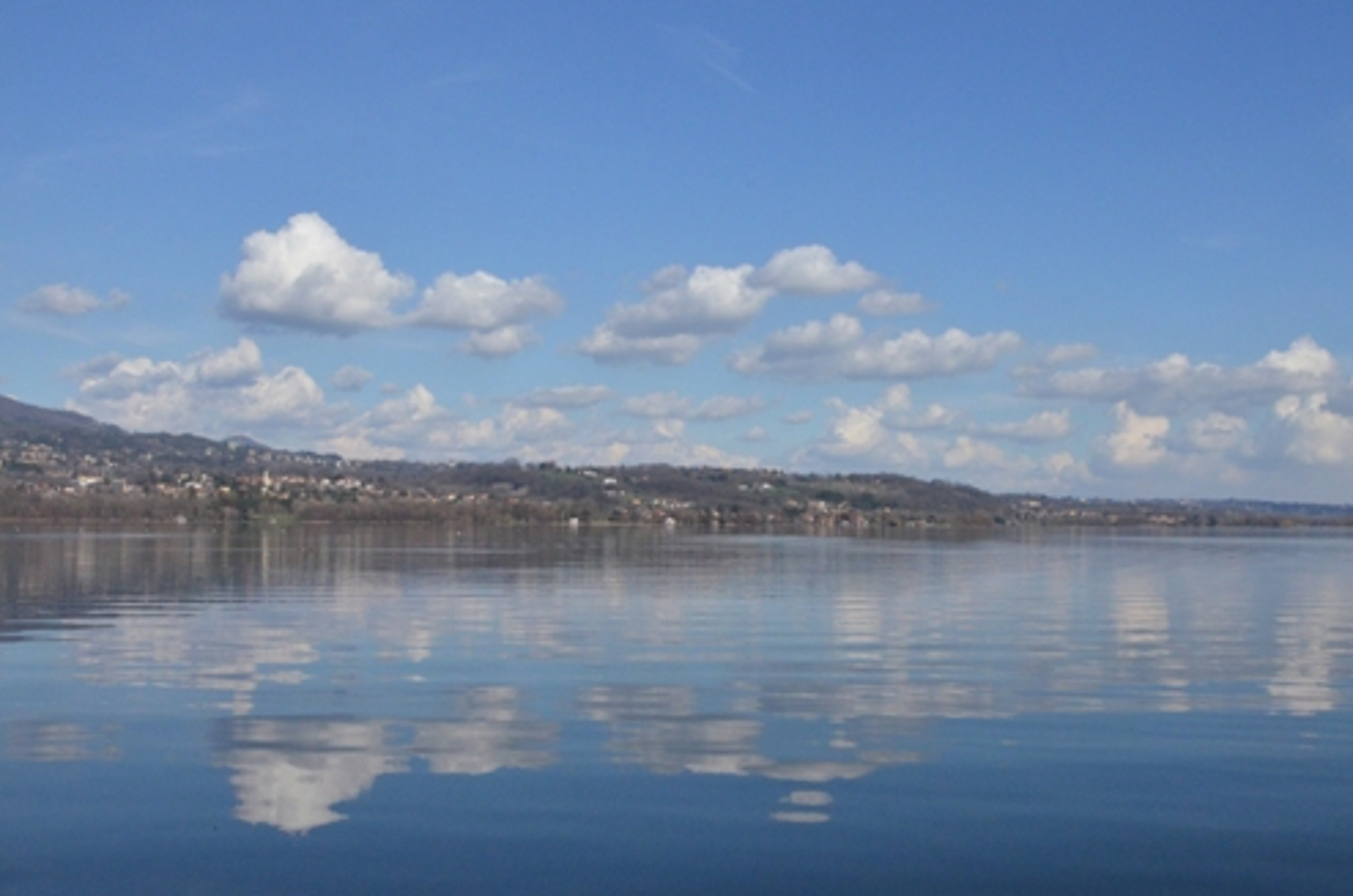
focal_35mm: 35
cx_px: 797
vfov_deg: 37.7
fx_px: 1312
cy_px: 471
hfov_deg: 54.2
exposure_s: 1/1000
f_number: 22
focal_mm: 18
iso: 1600
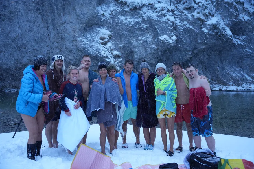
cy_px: 84
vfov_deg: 40.5
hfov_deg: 58.0
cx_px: 127
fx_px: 229
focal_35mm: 32
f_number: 2.8
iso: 1600
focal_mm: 32.5
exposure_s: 1/100
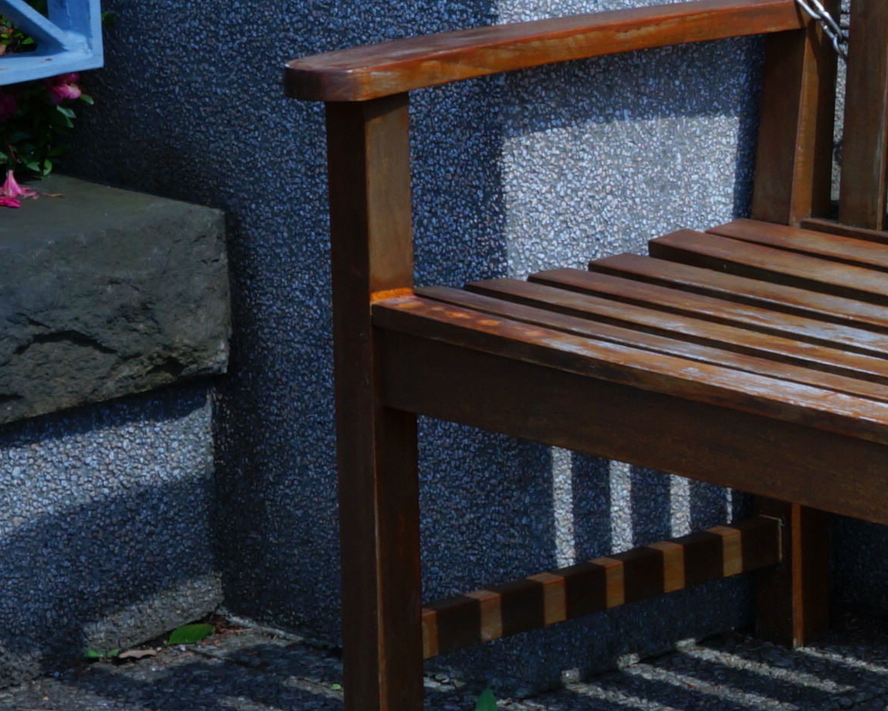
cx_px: 1559
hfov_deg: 10.6
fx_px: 4520
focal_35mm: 172
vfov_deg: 9.0
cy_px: 532
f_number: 8
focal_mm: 29
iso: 200
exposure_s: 1/400
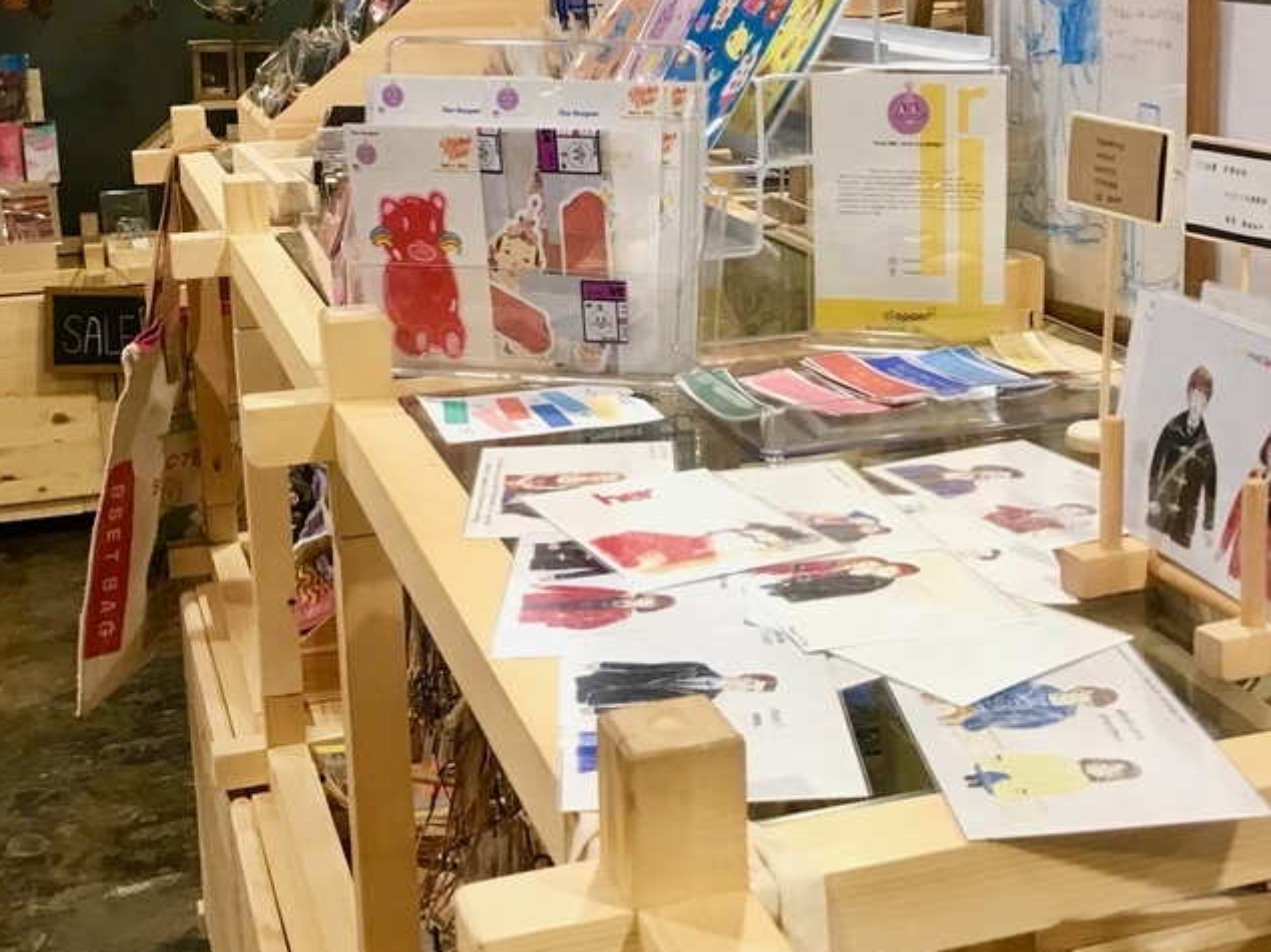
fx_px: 1945
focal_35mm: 53
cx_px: 776
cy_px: 345
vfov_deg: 27.4
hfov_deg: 36.0
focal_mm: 3.99
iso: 50
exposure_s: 1/17
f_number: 1.8
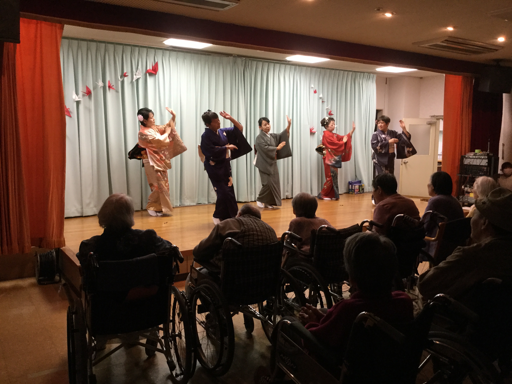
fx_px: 459
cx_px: 256
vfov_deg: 45.4
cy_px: 192
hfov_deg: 58.4
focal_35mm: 31
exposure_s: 1/30
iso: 100
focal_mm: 3.3
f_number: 2.4
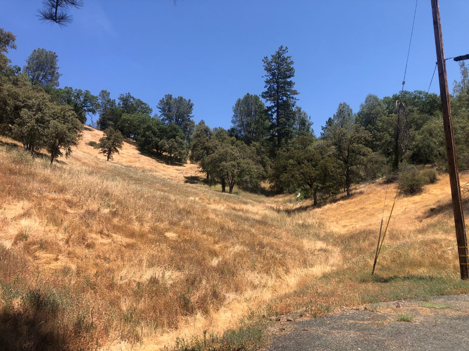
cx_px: 234
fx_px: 379
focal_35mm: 28
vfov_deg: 49.7
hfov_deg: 63.4
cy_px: 176
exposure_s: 1/1389
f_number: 1.8
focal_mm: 3.99
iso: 20
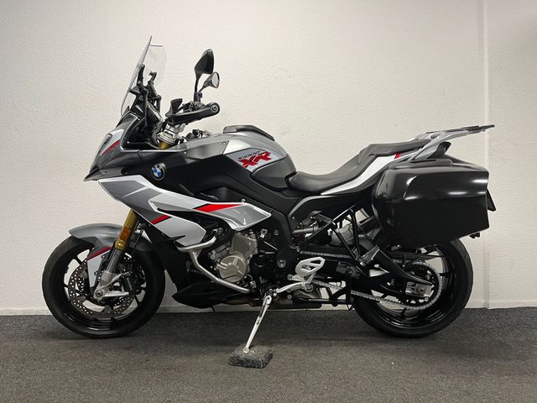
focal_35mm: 26
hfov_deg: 67.3
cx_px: 268
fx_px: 403
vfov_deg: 53.1
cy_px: 202
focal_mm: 5.1
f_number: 1.6
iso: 80
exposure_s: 1/50
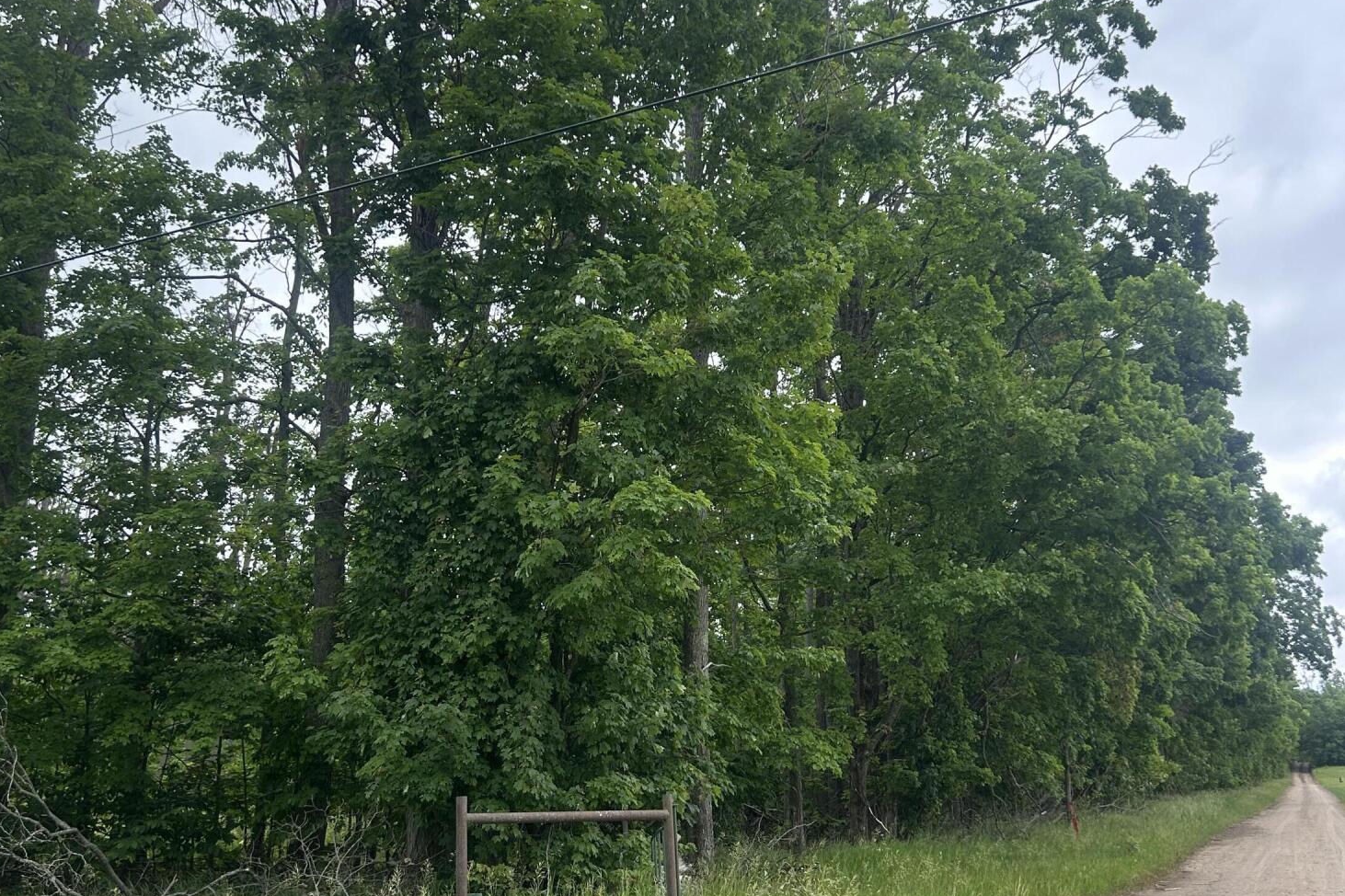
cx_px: 657
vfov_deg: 35.9
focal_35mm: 37
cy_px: 481
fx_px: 1382
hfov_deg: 51.9
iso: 50
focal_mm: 5.7
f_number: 1.5
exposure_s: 1/728
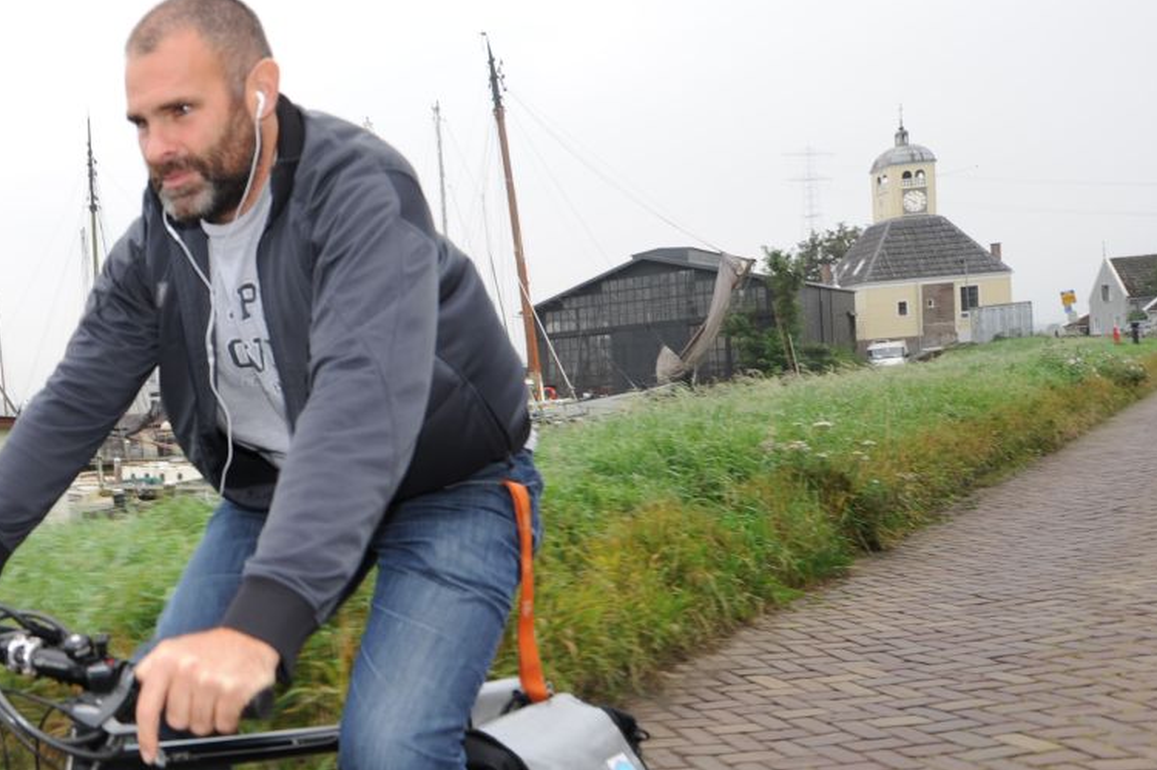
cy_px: 466
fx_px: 1092
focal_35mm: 34
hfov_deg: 47.7
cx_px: 37
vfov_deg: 38.7
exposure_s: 1/100
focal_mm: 17
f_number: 5.6
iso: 200
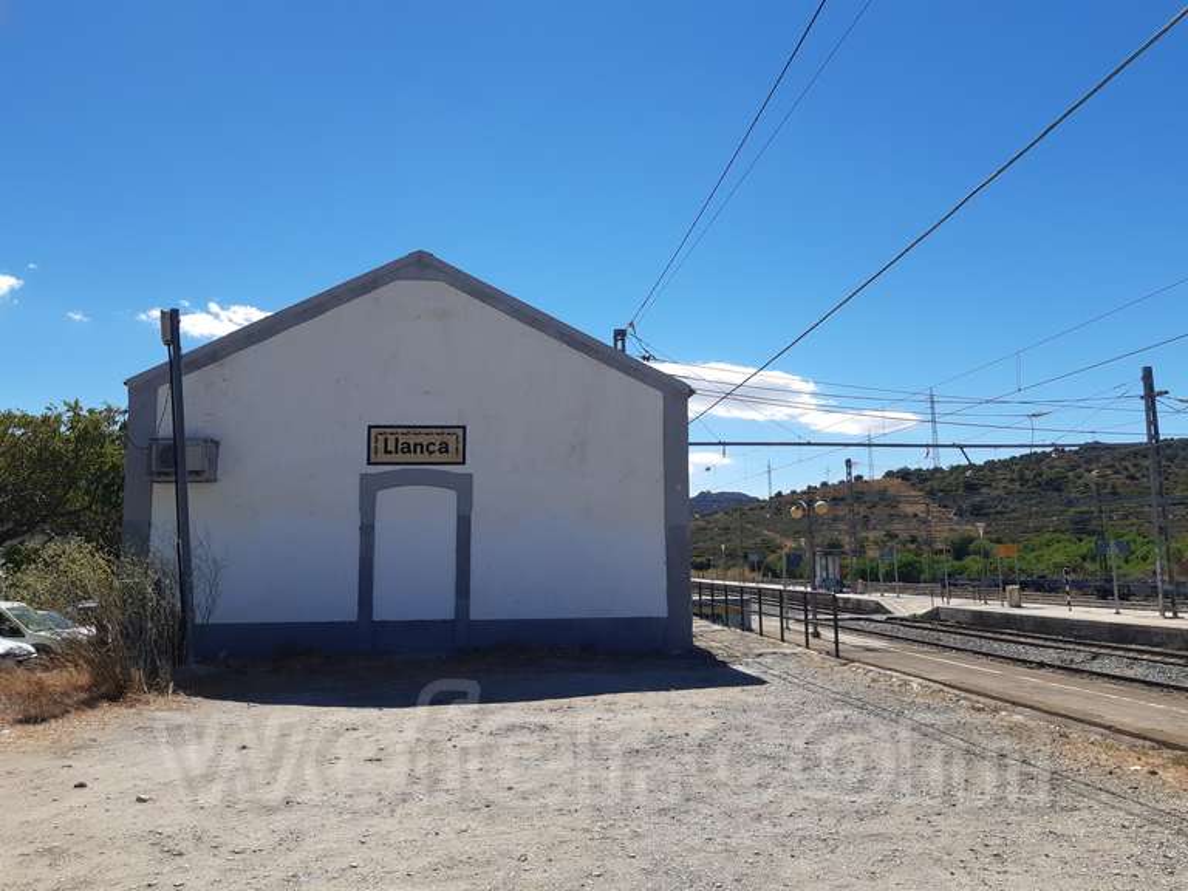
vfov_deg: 53.1
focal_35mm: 26
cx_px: 594
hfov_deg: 67.3
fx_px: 892
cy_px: 446
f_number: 1.7
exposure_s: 1/2278
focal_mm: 3.92
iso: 40
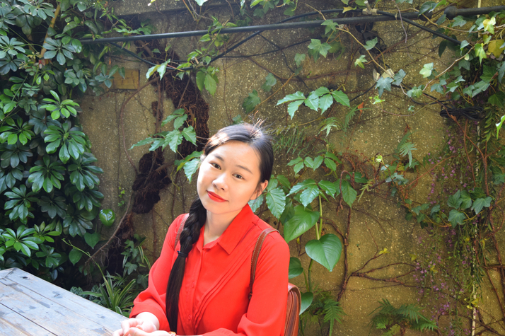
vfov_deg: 35.9
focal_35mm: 37
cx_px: 250
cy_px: 172
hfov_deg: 51.9
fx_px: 519
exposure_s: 1/60
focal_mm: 22
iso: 450
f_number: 4
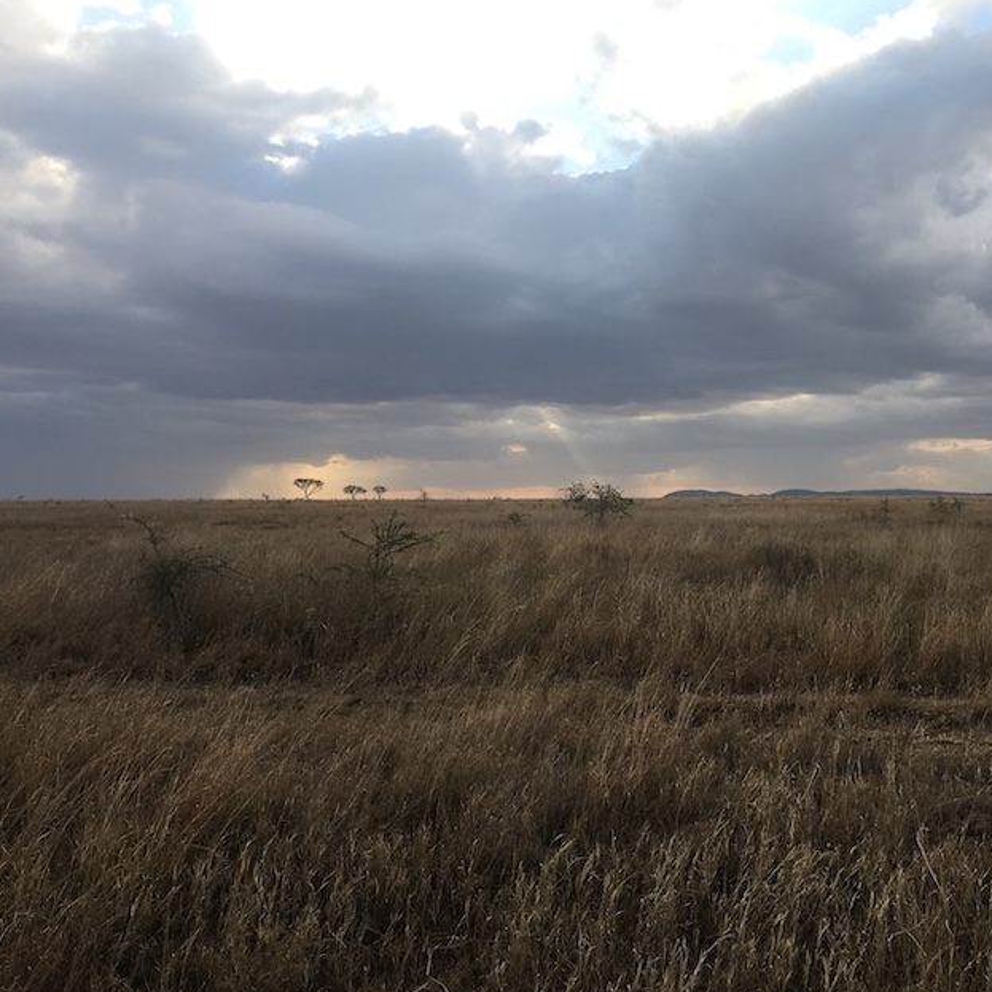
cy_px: 500
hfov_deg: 46.7
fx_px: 1135
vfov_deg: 47.2
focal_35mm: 35
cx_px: 639
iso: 25
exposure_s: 1/541
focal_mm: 4.15
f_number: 2.2
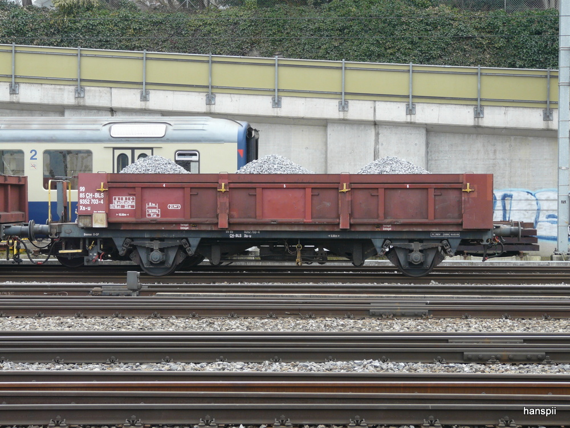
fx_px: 1515
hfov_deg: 21.3
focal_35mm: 92
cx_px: 285
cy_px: 214
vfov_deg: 16.1
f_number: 4
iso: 100
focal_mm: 15.1
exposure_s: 1/160
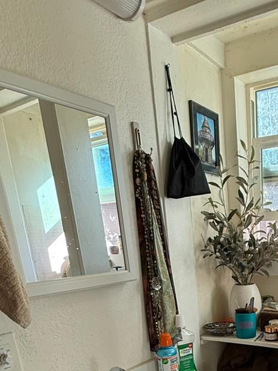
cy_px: 347
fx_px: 364
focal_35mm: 34
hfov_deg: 38.8
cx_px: 251
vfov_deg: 47.4
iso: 125
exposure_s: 1/120
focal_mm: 2.22
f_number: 2.2
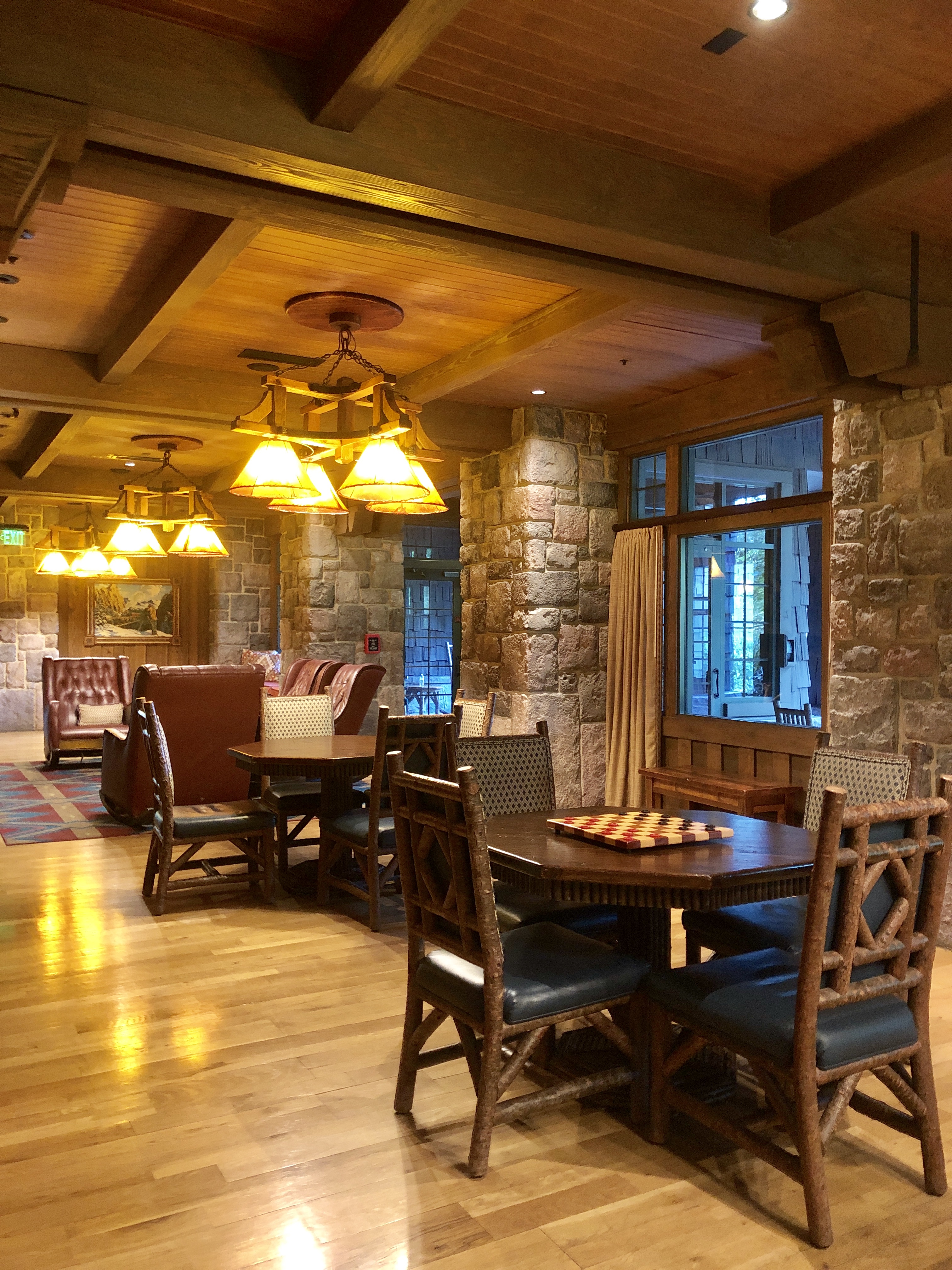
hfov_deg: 49.7
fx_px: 1027
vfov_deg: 63.4
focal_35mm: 28
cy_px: 635
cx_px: 476
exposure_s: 1/4
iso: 100
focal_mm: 3.99
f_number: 1.8
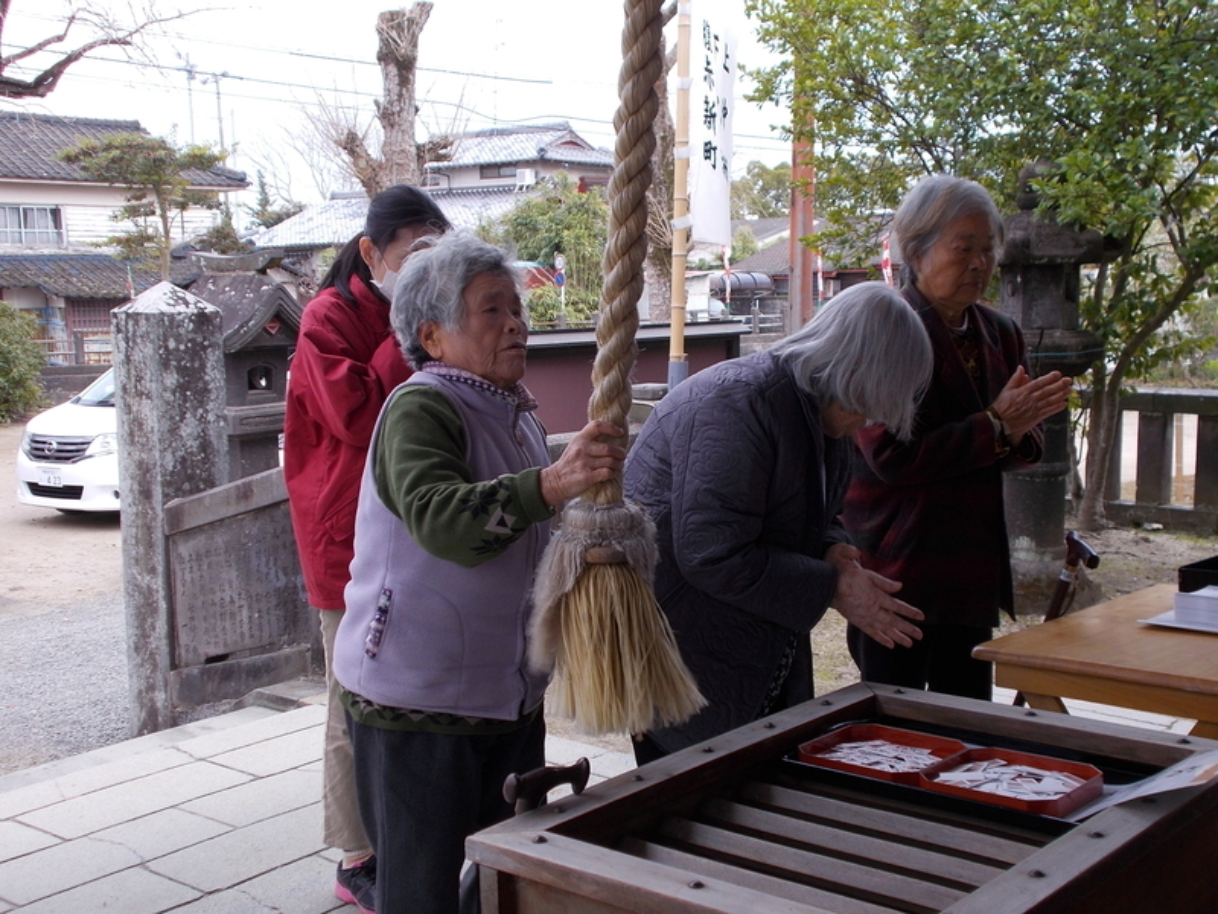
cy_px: 457
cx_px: 609
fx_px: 1548
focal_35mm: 44
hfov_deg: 42.9
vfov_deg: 32.9
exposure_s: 1/80
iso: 80
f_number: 4.2
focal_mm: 7.9
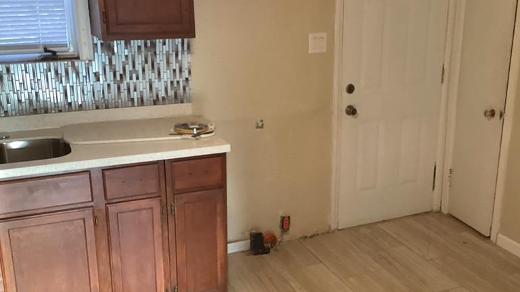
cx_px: 308
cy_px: 164
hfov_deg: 45.3
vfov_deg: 26.5
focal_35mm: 45
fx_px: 620
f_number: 2.4
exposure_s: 1/60
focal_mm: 3.3
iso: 320
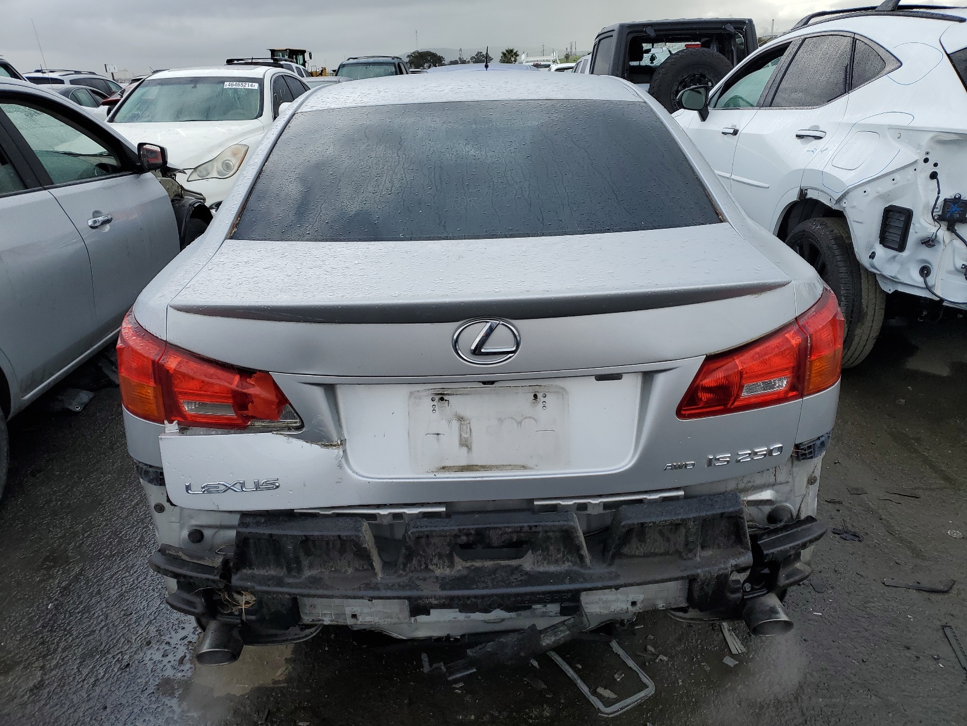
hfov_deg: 67.3
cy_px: 363
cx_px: 484
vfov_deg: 53.1
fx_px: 726
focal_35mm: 26
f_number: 1.5
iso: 50
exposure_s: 1/2000
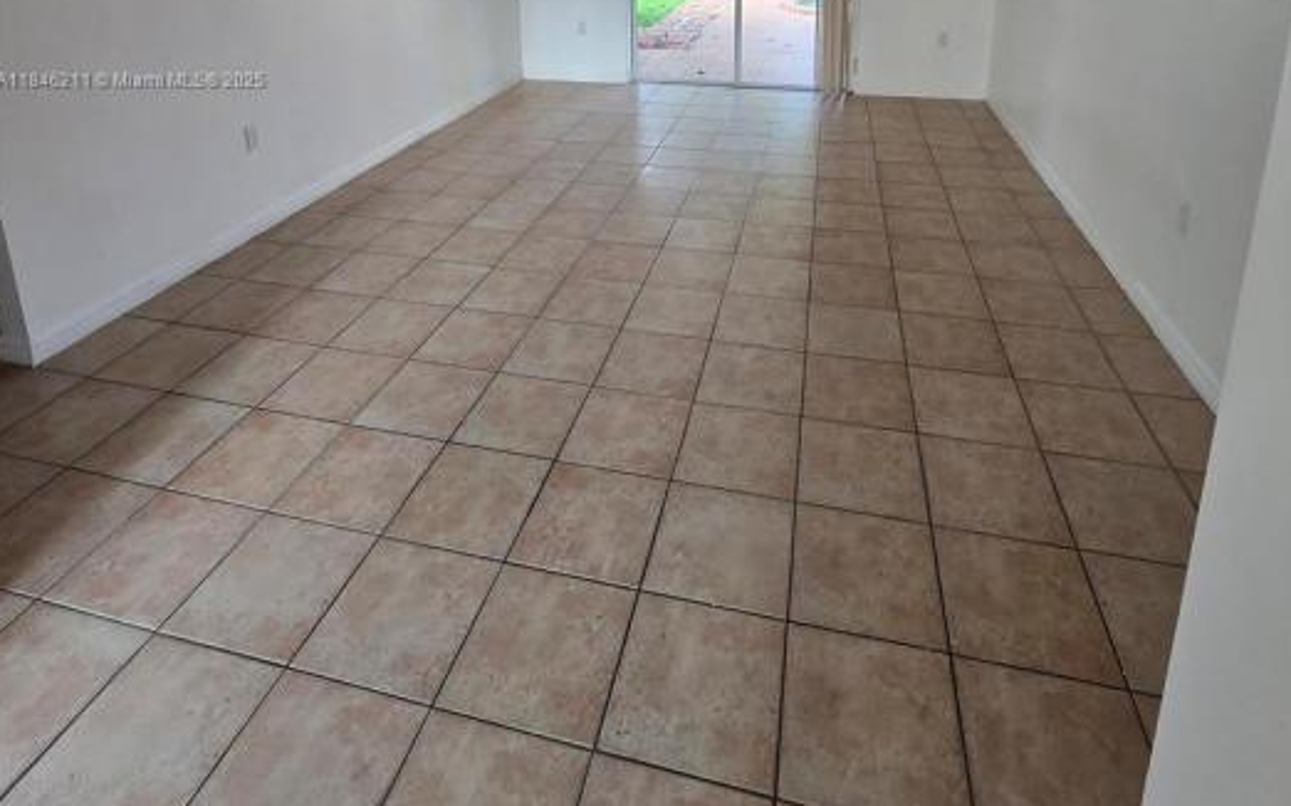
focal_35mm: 19
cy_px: 82
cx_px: 660
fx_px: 668
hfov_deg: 88.0
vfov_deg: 54.3
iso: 160
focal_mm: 2.2
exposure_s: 1/100
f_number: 2.2
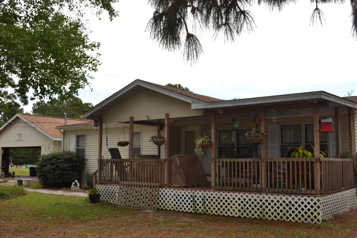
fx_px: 387
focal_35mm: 39
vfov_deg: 34.2
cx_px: 178
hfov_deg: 49.6
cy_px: 119
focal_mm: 26
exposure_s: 1/200
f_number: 8
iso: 100
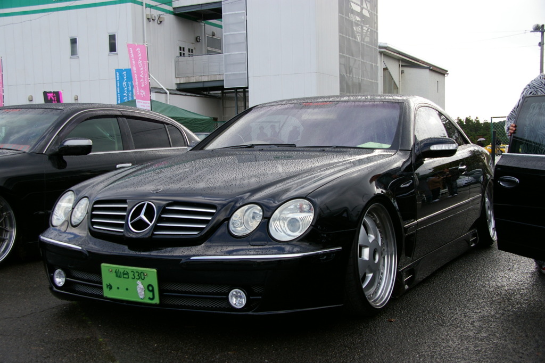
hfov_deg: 45.0
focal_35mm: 44
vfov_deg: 30.8
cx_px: 272
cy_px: 182
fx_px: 658
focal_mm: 29
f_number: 8
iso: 200
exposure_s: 1/180
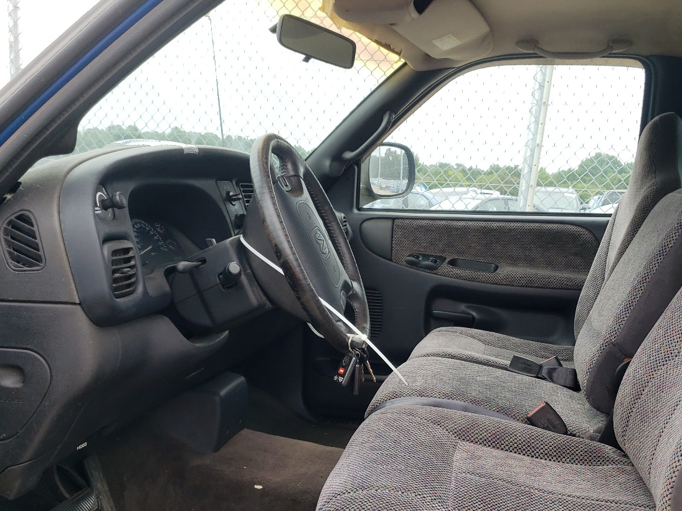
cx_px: 399
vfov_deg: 37.0
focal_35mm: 38
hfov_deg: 48.8
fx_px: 749
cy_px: 369
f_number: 1.5
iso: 50
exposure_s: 1/333
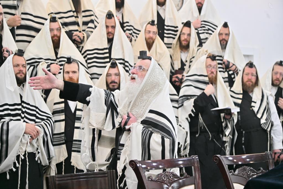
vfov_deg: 19.5
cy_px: 94
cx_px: 142
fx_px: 550
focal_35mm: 70
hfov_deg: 28.8
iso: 400
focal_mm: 70
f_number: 4
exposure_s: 1/160
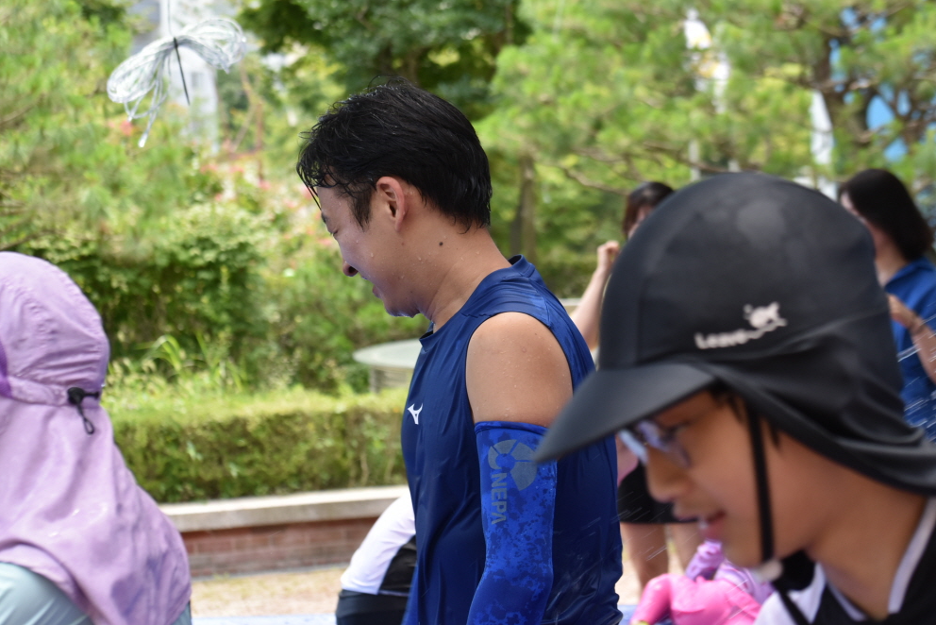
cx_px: 471
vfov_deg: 11.3
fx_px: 3147
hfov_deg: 16.9
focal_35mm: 121
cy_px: 314
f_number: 7.1
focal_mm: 80
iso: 400
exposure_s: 1/200
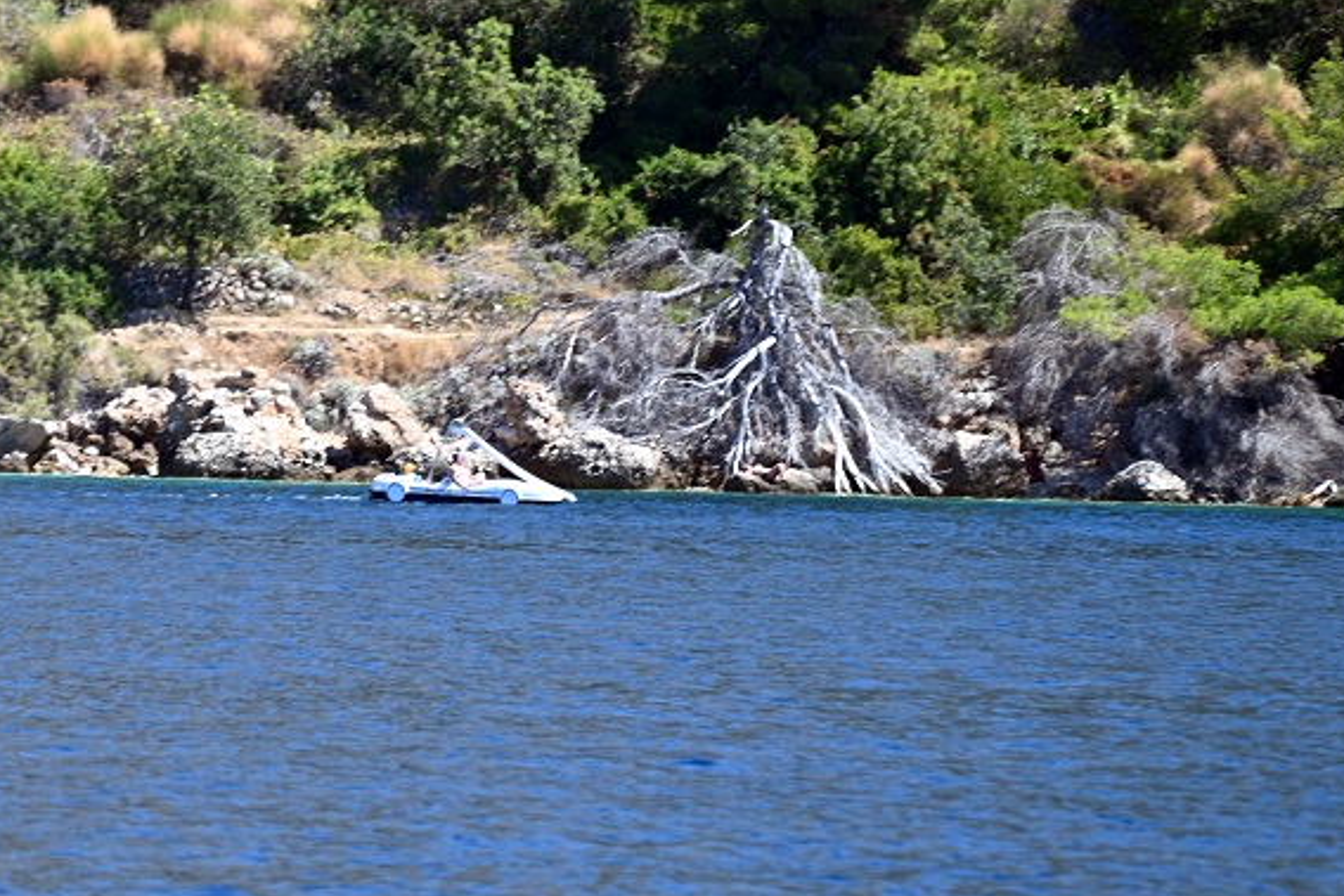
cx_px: 211
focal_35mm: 528
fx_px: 19716
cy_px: 160
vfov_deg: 2.6
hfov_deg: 3.9
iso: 160
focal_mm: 300
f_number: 5.6
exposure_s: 1/320
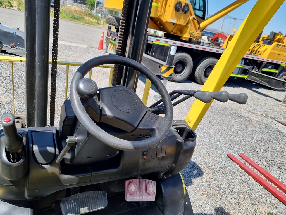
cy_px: 108
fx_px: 215
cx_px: 143
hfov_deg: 67.3
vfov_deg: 53.1
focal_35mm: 26
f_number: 1.8
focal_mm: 5.4
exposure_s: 1/1156
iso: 50
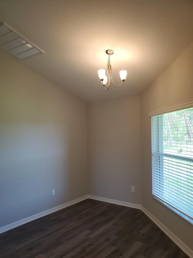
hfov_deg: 51.4
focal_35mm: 27
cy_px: 133
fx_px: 201
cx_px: 97
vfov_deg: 65.3
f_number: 2.4
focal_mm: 4.3
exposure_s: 1/60
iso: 80
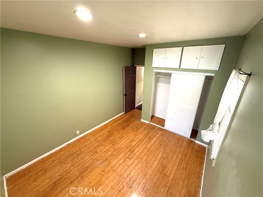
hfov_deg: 102.1
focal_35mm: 14
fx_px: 106
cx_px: 132
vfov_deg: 85.7
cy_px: 98
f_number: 2.2
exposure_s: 1/60
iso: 320
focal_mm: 2.22
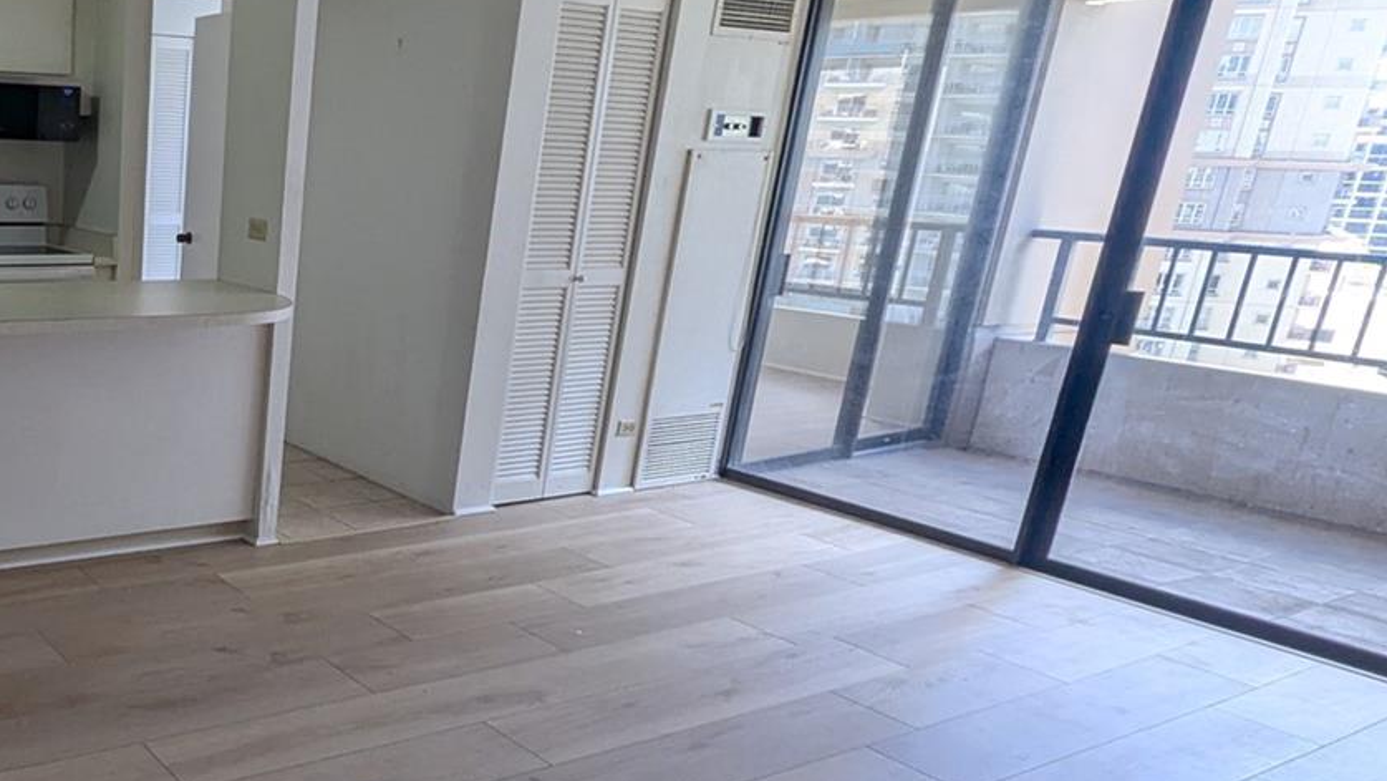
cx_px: 86
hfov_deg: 57.6
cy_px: 469
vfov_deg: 42.7
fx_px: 993
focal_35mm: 27
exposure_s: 1/66.5
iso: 71
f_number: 2.2
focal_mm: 1.95
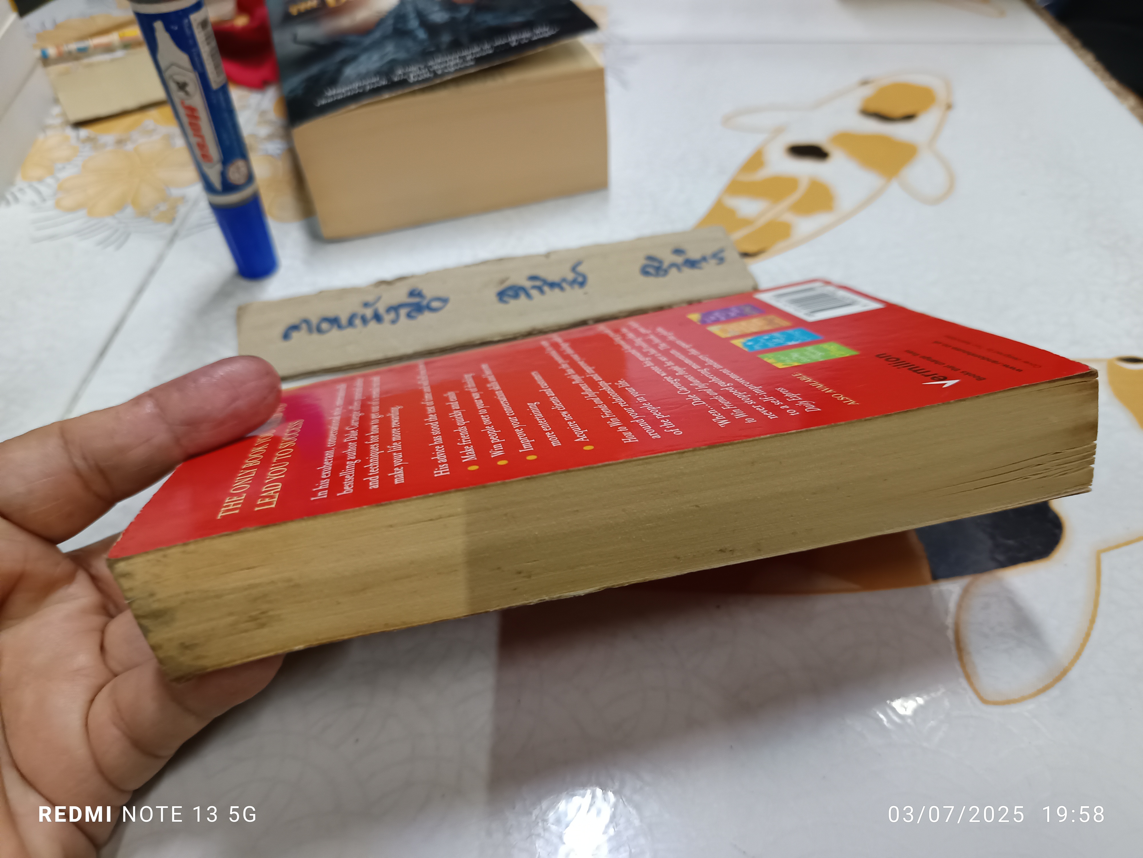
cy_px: 429
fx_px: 792
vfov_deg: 56.8
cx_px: 572
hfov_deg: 71.6
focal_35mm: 24
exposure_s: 1/25
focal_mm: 5.31
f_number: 1.7
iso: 992
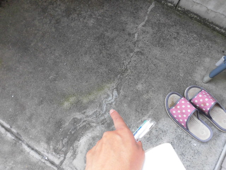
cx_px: 113
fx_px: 157
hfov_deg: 71.6
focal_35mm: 24
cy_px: 85
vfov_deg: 56.8
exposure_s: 1/100
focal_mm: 4.3
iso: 125
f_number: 3.1
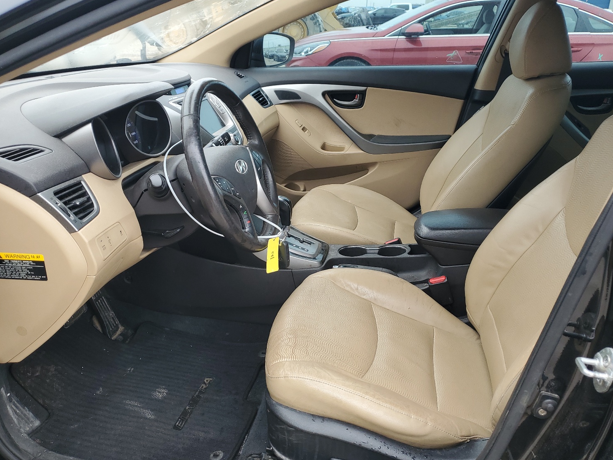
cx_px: 311
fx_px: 496
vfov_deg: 49.7
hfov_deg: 63.4
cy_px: 239
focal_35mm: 28
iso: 50
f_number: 1.5
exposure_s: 1/120
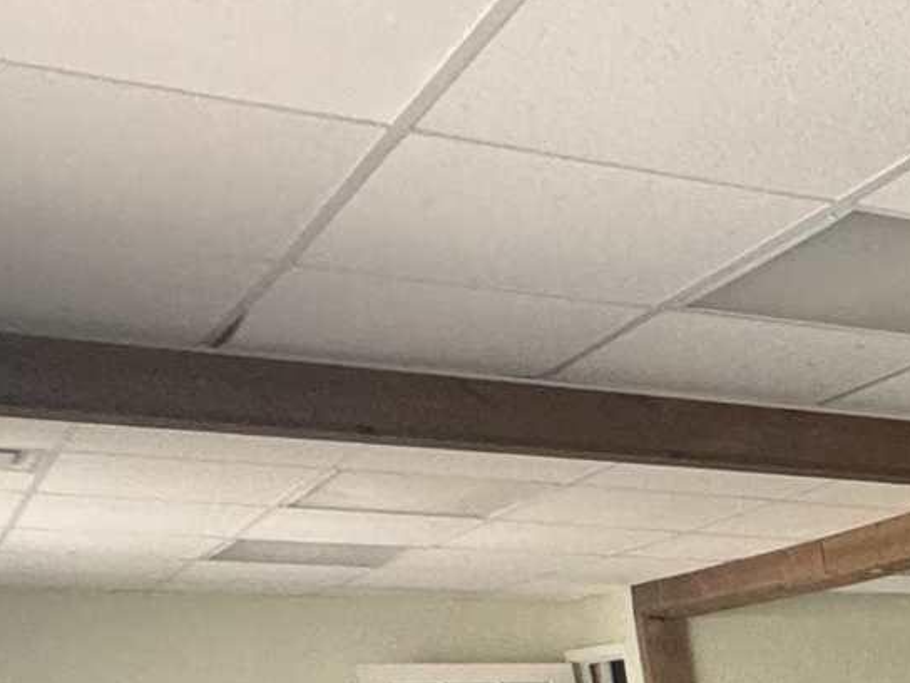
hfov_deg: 14.9
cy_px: 1145
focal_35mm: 79
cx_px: 2190
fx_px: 2077
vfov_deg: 16.3
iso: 200
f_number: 2.2
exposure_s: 1/99
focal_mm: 2.22
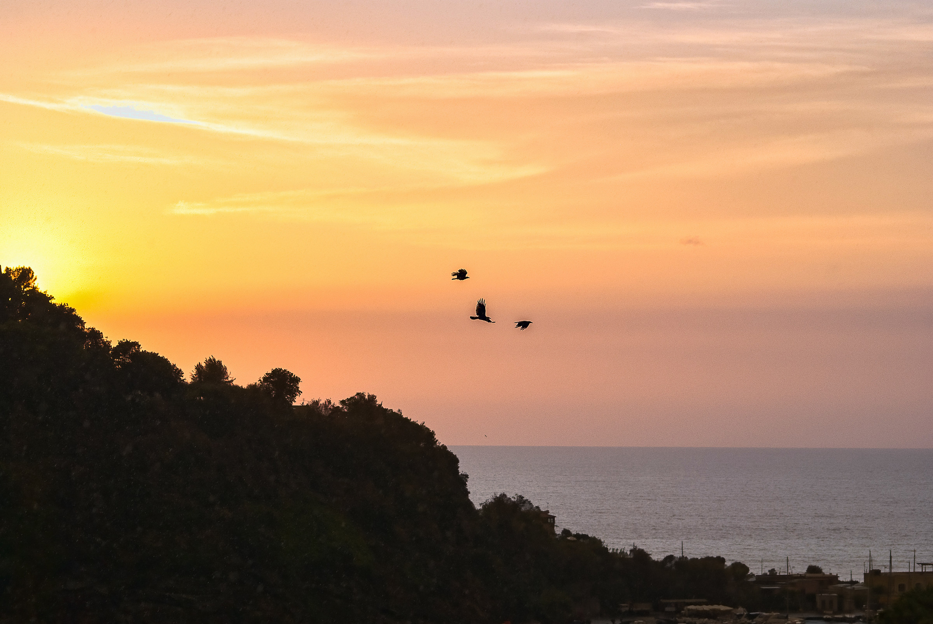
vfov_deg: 13.1
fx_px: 2724
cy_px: 312
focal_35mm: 105
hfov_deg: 19.4
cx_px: 466
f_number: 6.3
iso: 200
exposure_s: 1/640
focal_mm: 70
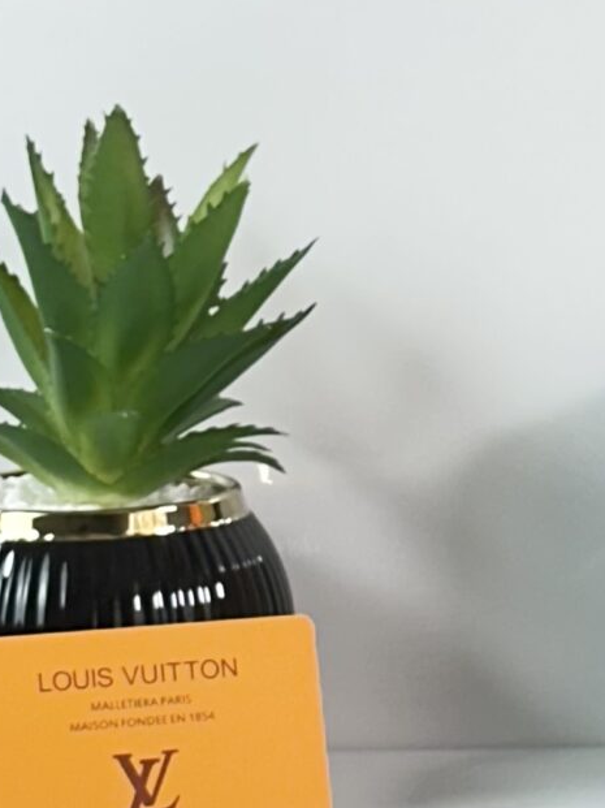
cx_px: 1106
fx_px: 4619
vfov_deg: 10.0
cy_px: 90
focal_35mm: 198
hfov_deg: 7.3
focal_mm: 6.86
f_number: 1.78
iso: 64
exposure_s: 1/100
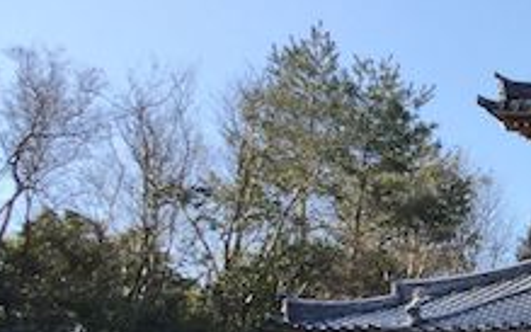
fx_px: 1390
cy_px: 297
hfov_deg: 19.2
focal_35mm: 96
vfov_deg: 13.5
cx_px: 769
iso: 25
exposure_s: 1/668
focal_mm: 3.3
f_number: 2.4
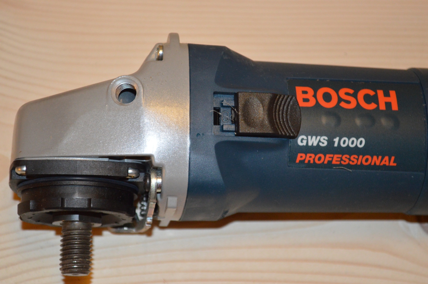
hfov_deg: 24.6
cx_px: 214
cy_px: 142
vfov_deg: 16.5
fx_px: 980
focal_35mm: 82
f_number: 5.6
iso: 2000
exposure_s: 1/60
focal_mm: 55
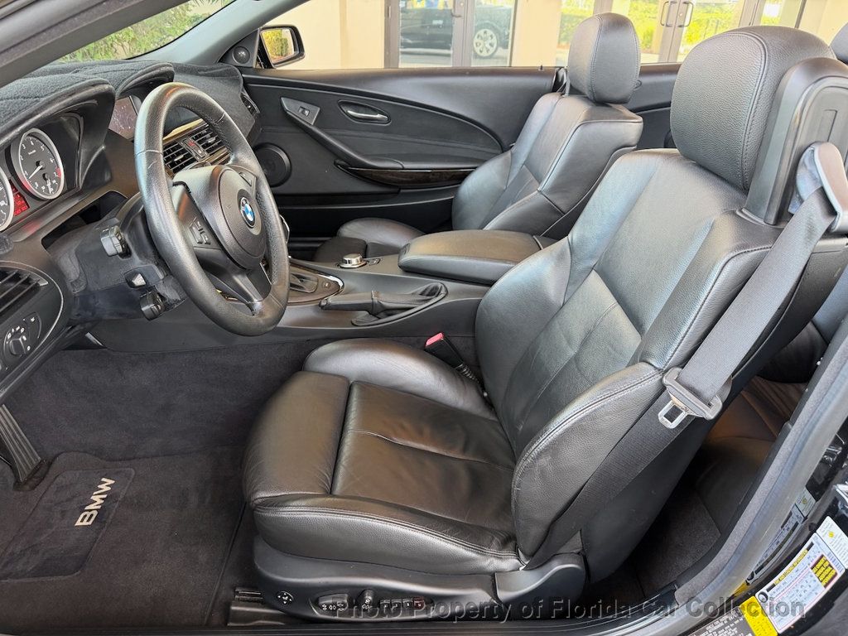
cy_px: 318
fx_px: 588
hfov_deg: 71.6
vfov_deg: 56.8
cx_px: 424
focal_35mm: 24
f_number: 1.78
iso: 200
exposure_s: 1/72
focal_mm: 6.76
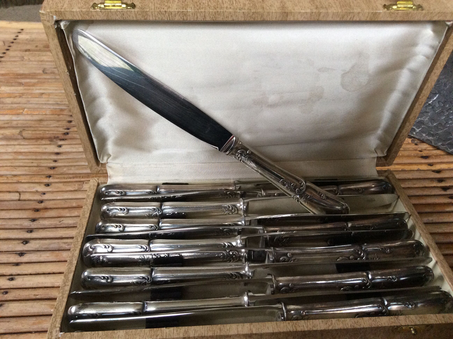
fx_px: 418
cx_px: 226
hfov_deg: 56.9
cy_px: 170
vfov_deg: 44.1
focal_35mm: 32
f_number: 2.4
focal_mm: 3.3
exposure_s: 1/25
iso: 160
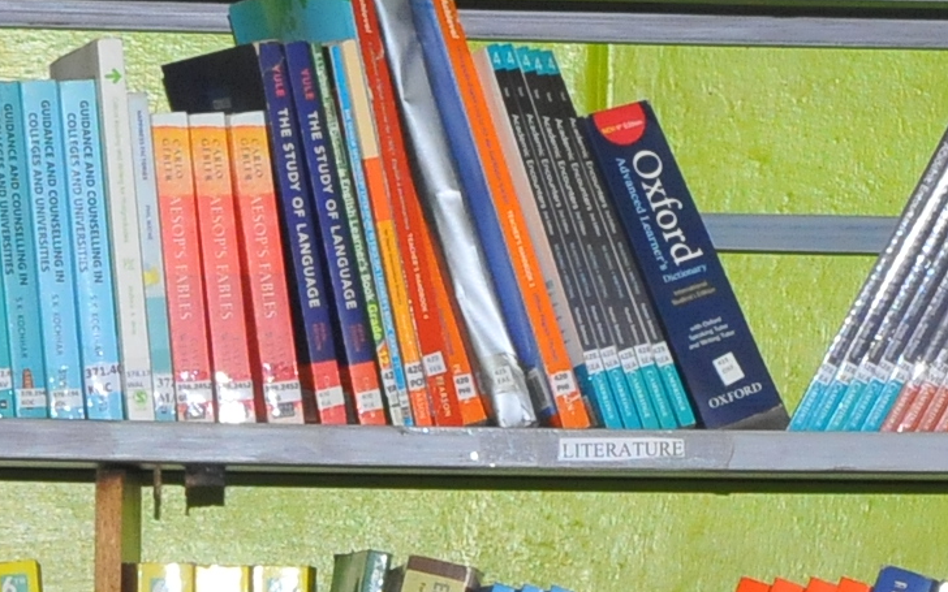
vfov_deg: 3.7
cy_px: 1122
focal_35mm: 351
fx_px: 9068
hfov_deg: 6.0
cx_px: 1053
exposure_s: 1/80
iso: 1600
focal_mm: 52
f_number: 11
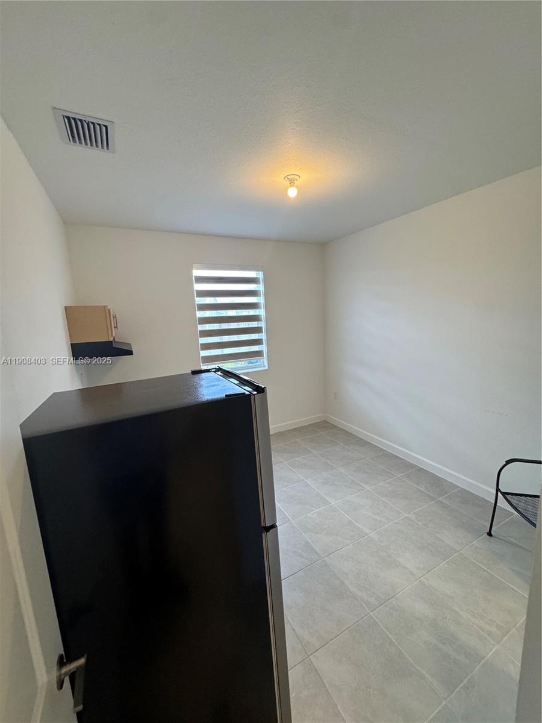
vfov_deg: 102.1
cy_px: 362
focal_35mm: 14
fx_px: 292
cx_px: 271
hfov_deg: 85.7
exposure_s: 1/120
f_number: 2.2
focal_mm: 2.22
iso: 250
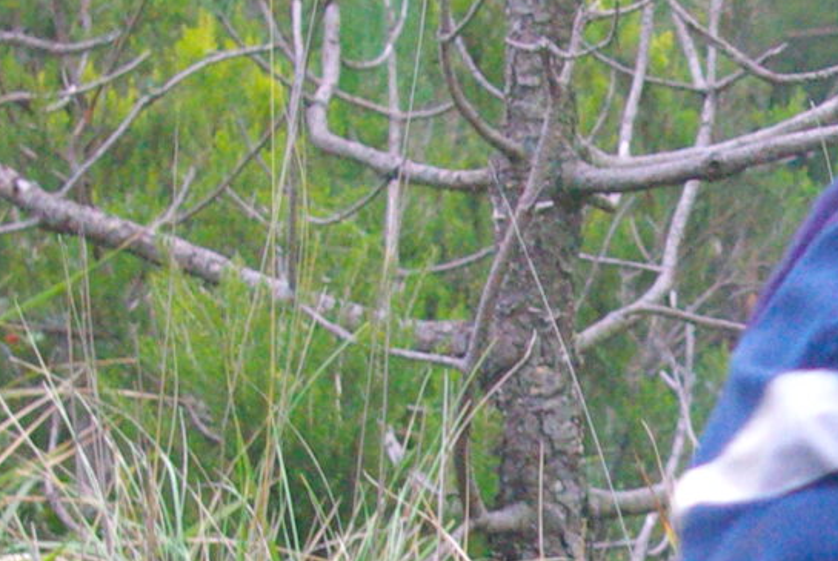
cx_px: 1053
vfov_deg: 6.3
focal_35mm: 218
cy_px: 629
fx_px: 5089
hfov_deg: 9.3
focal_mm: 31
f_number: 4
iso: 1600
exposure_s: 1/45
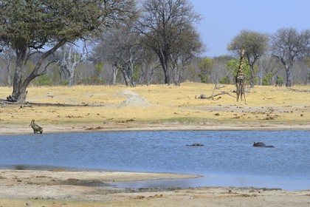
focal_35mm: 280
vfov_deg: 4.9
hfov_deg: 7.4
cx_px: 155
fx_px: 2411
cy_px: 104
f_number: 11
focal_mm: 280
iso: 400
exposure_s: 1/500
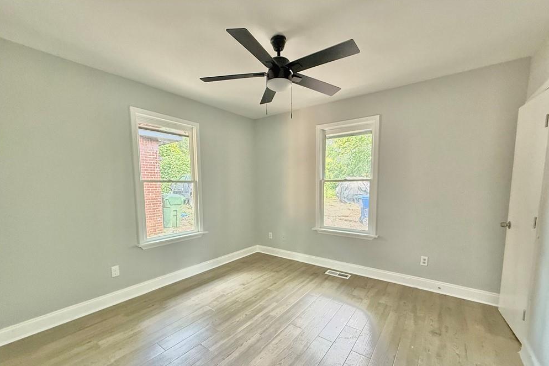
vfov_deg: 76.9
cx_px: 279
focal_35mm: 15
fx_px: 229
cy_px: 209
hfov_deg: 100.4
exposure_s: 1/71
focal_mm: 2.22
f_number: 2.2
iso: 320
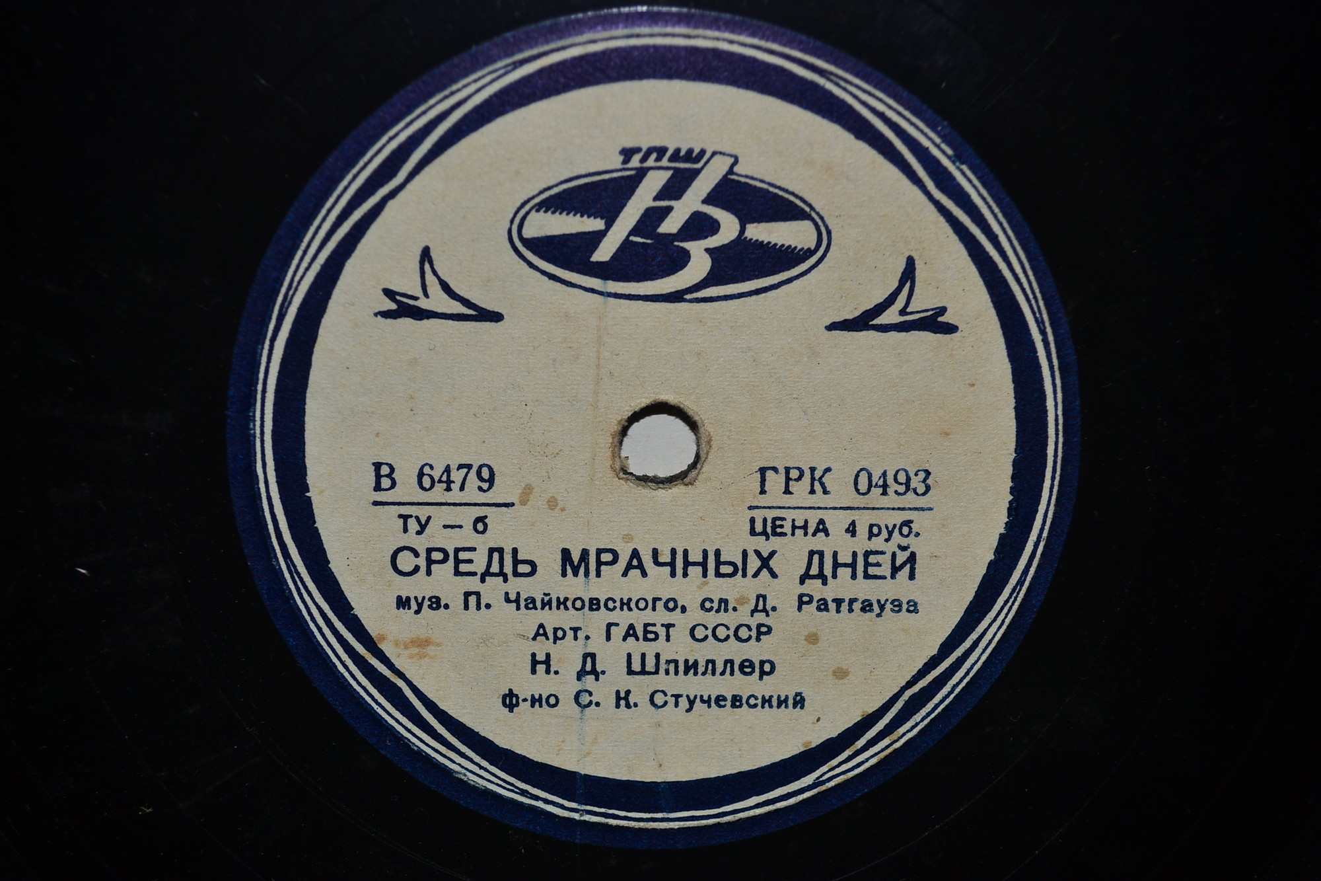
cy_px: 440
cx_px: 660
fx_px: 1761
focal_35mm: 48
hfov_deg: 41.1
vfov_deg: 28.1
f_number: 4.8
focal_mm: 32
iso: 100
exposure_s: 1/200
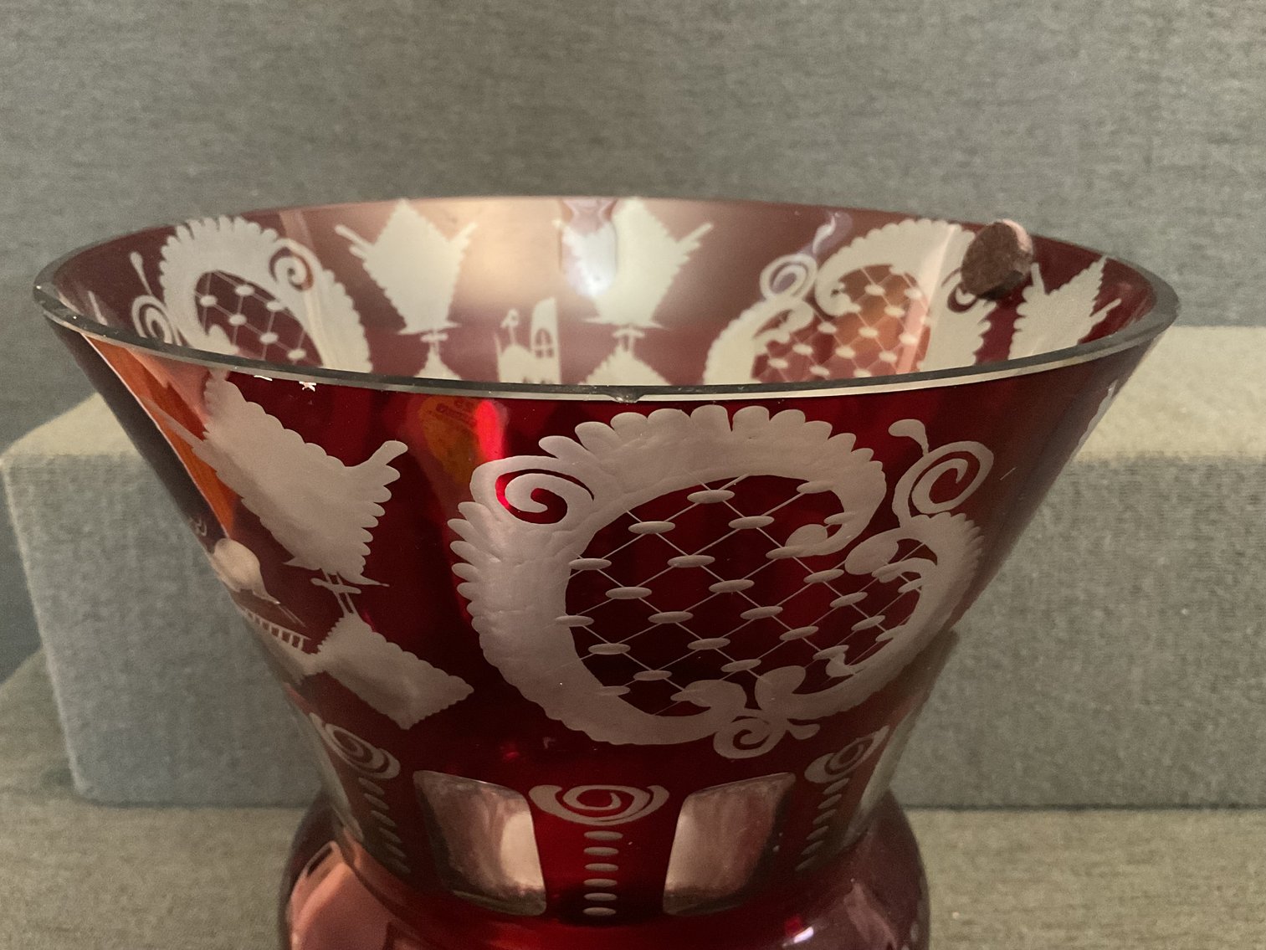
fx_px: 1061
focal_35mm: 29
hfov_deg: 61.7
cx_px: 633
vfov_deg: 48.2
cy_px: 475
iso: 500
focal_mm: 3
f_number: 1.8
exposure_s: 1/20
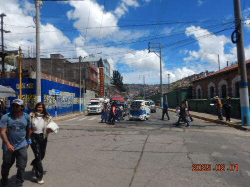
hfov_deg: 71.6
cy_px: 94
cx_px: 125
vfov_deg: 56.8
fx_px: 173
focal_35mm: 24
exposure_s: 1/1250
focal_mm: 4.3
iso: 125
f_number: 4.1
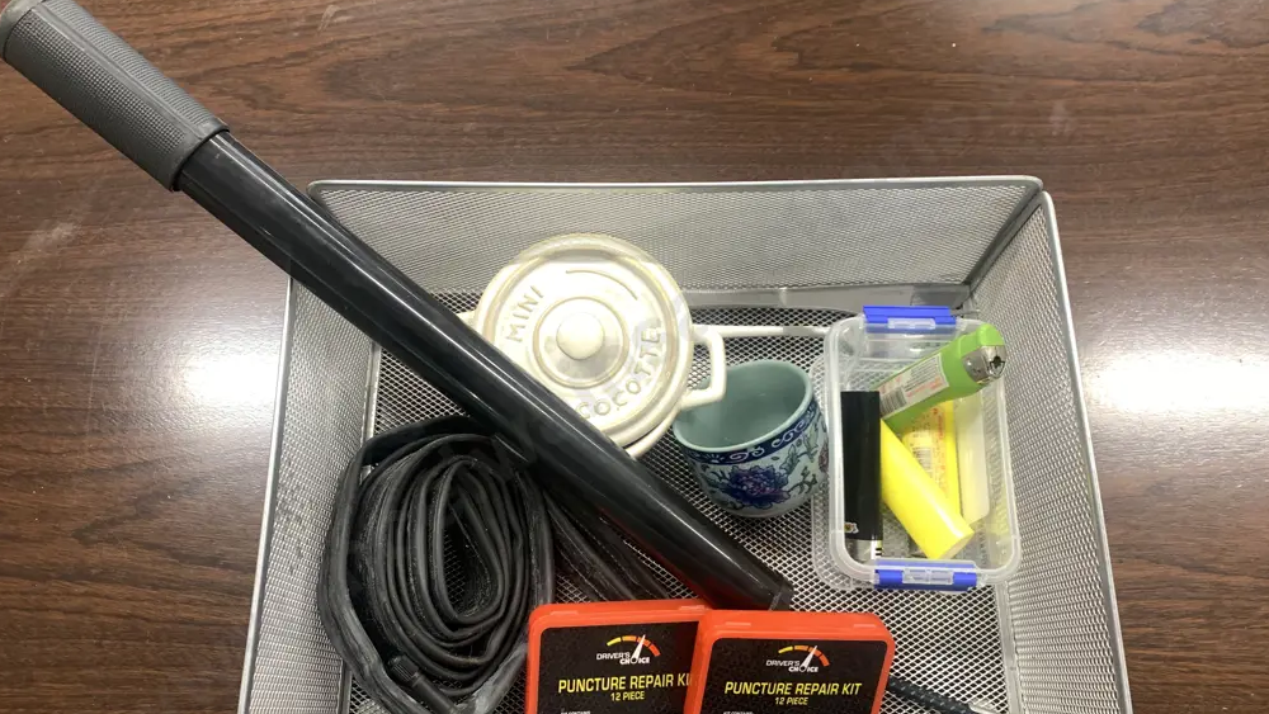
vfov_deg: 40.2
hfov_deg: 66.1
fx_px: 976
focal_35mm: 29
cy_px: 351
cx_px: 641
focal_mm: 4.25
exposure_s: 1/50
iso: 100
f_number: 1.8
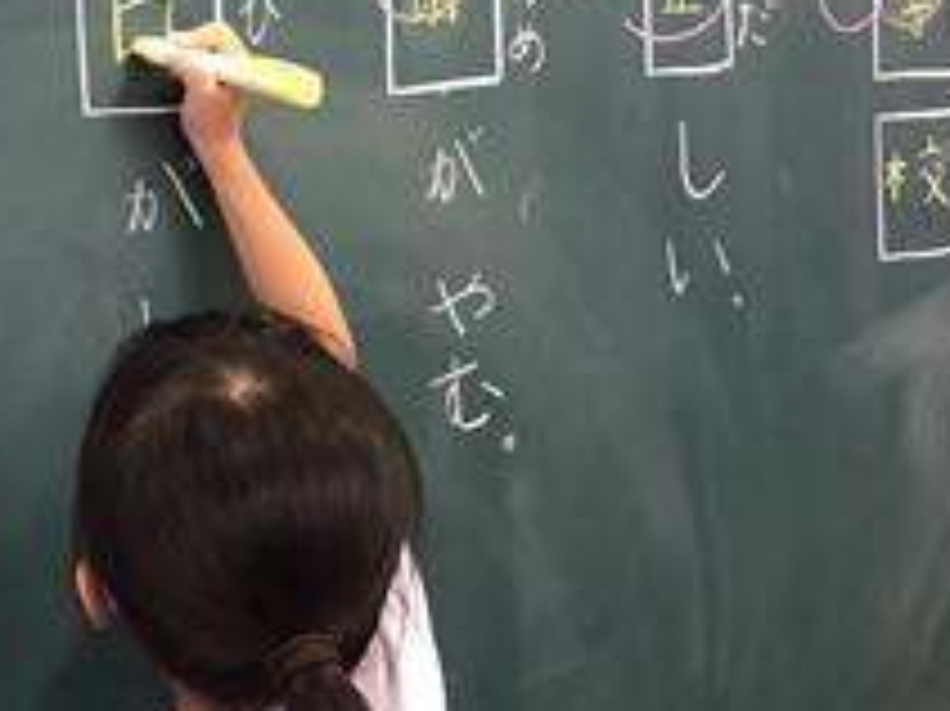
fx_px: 1454
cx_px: 117
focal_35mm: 53
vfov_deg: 27.2
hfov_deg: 34.4
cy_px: 184
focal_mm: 3.99
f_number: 1.8
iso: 64
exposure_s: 1/15
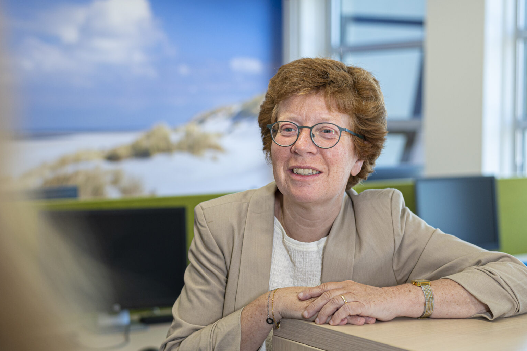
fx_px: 951
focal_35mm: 65
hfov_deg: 30.9
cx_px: 236
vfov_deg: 20.9
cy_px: 205
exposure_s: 1/400
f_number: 2.8
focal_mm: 50
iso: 800
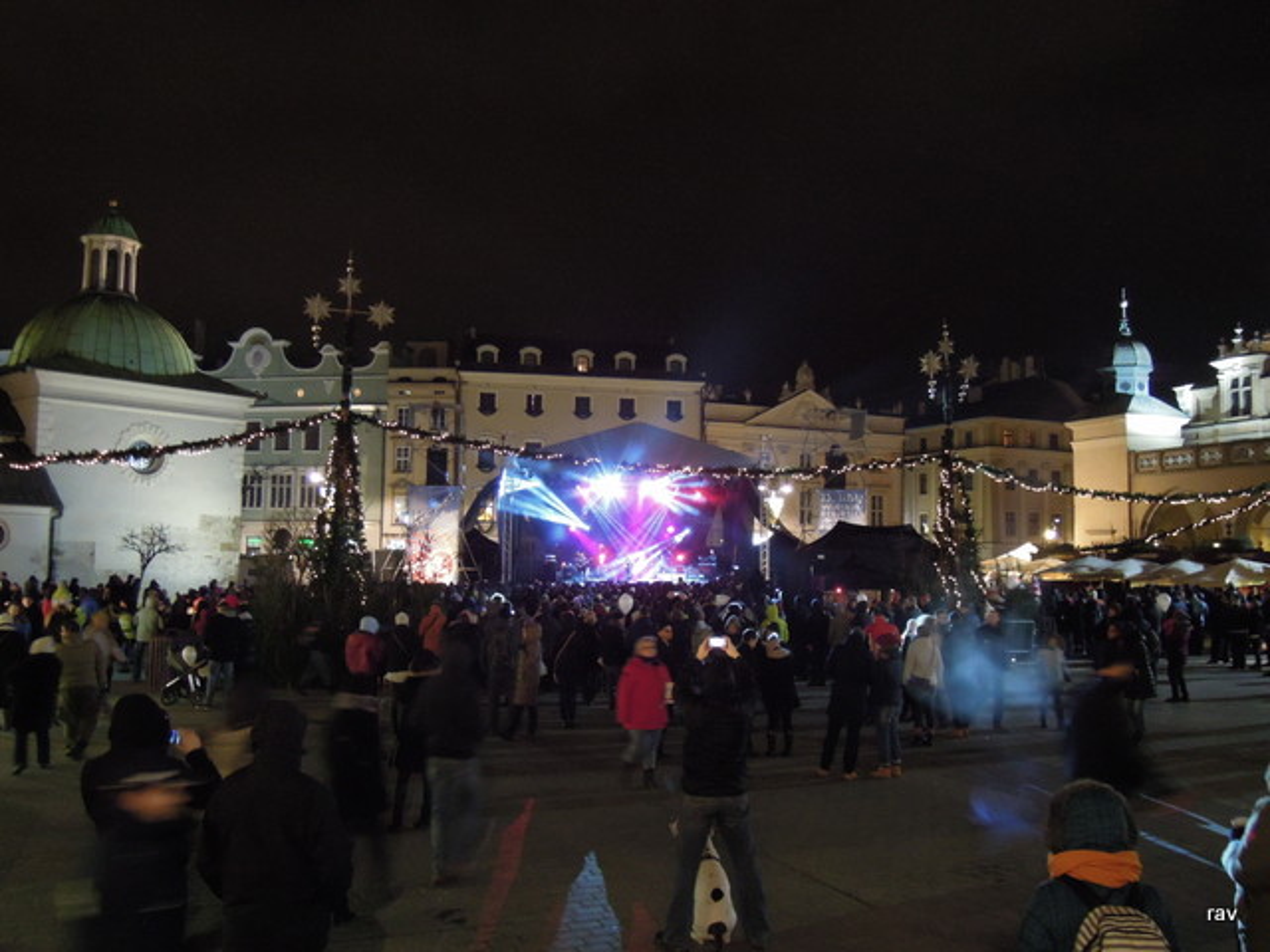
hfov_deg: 58.4
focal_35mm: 31
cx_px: 635
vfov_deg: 45.4
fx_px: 1137
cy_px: 476
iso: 800
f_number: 2.4
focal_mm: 5.5
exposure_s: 1/8
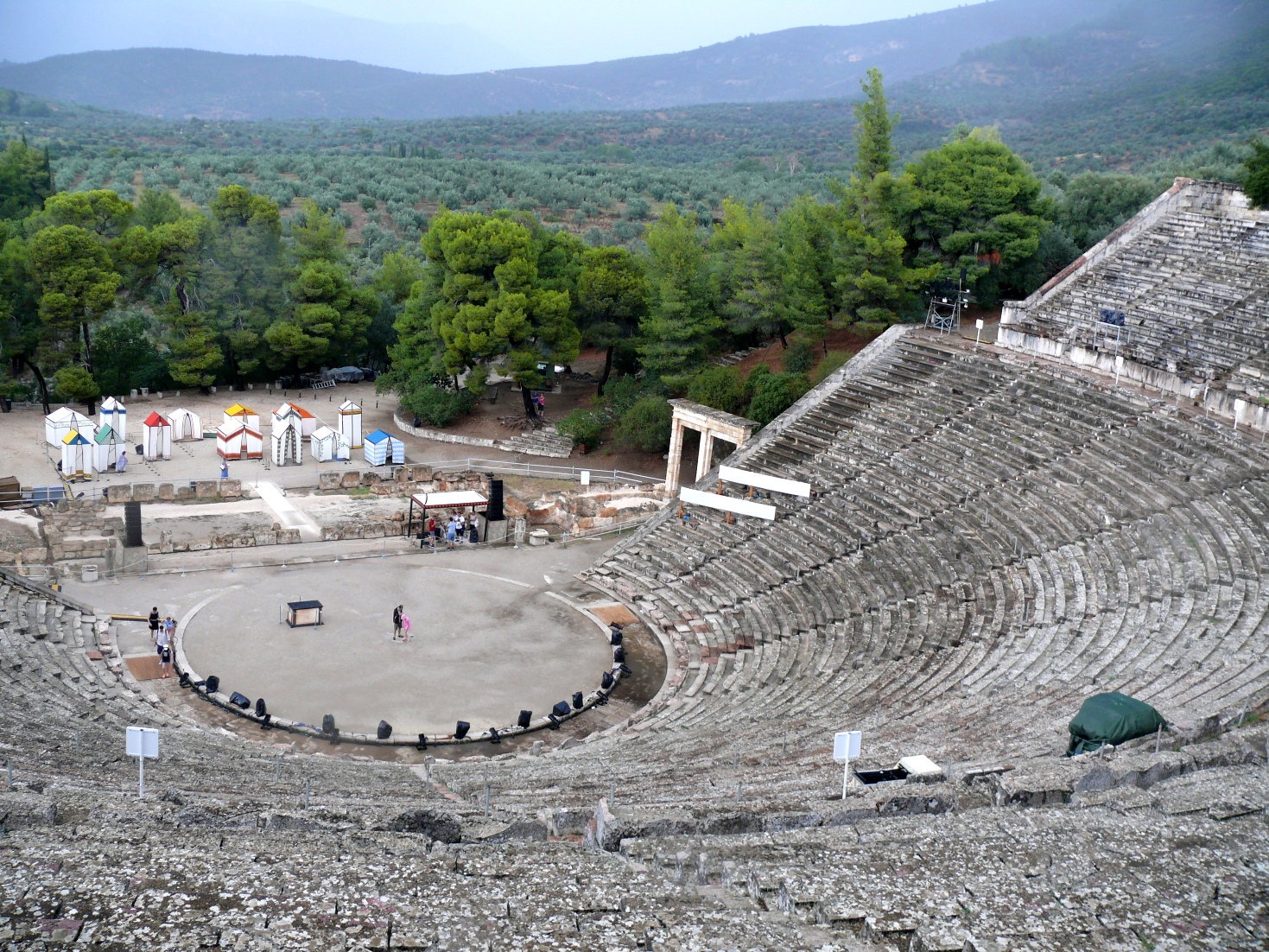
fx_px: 1283
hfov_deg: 52.6
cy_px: 476
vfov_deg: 40.7
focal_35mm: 35
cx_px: 634
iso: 100
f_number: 2.8
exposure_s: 1/40
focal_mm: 7.4
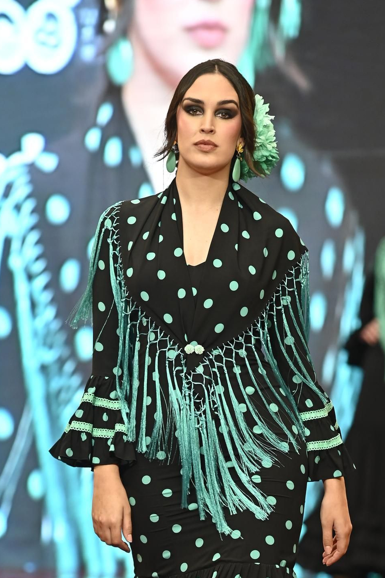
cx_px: 196
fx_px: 4220
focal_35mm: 263
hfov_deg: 5.2
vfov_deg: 7.8
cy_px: 458
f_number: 4
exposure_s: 1/400
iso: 1000
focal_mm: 145
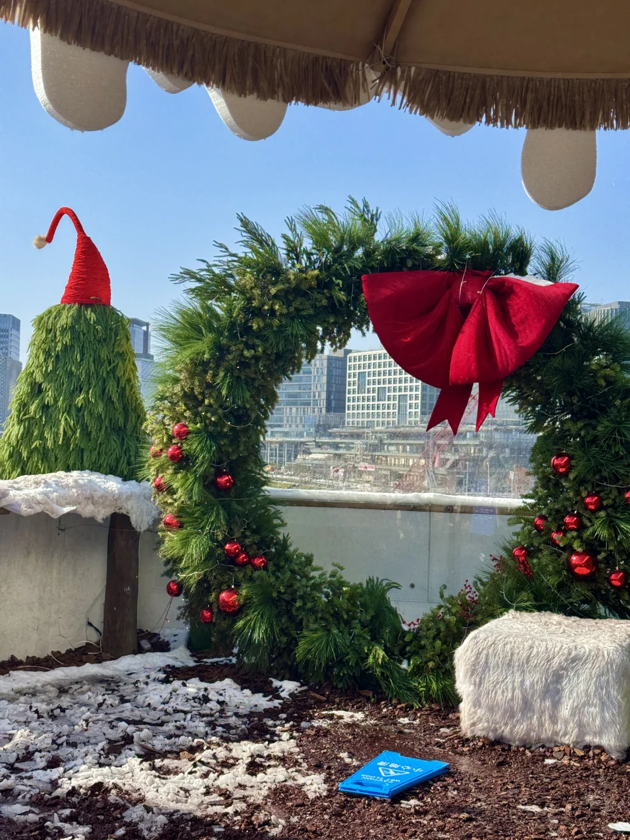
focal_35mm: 48
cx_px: 315
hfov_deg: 30.3
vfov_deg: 39.7
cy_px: 420
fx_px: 1165
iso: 64
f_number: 1.78
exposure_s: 1/3096
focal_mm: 6.76
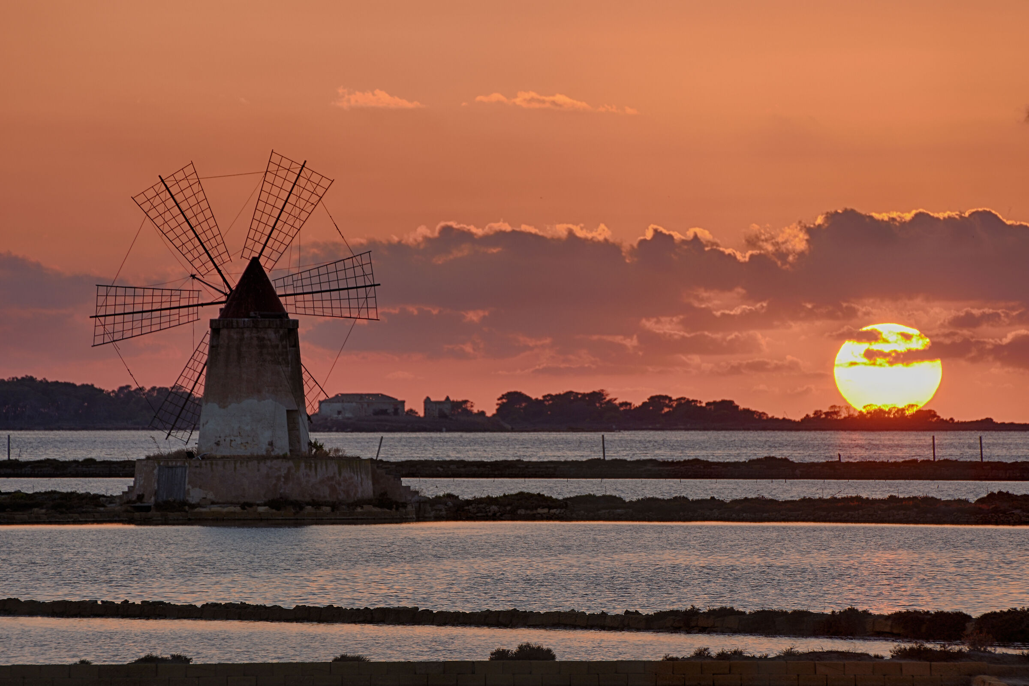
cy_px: 343
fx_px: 11144
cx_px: 514
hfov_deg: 5.3
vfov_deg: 3.5
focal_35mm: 390
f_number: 8
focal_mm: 260
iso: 100
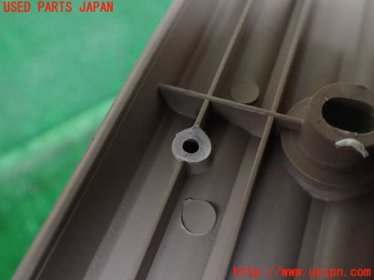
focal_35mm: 30
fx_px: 324
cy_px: 140
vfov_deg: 46.8
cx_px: 187
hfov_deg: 60.0
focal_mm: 5.4
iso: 800
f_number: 2.3
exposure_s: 1/125
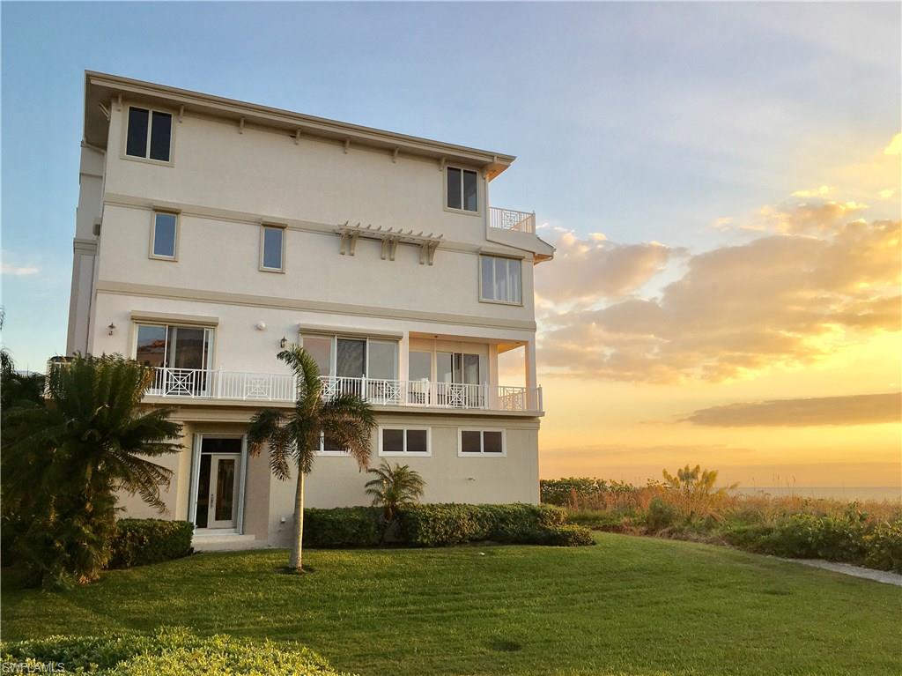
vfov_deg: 48.2
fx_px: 755
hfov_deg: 61.7
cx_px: 451
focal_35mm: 29
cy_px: 338
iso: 25
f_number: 2.2
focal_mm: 4.15
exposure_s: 1/349
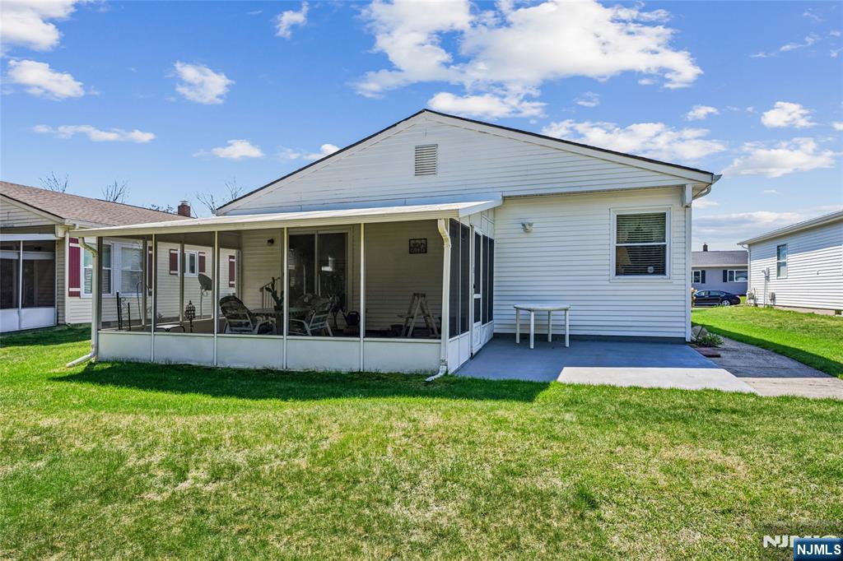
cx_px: 422
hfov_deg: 84.0
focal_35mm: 20
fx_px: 468
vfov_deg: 61.9
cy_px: 280
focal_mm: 20
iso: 640
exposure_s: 1/800
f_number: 8
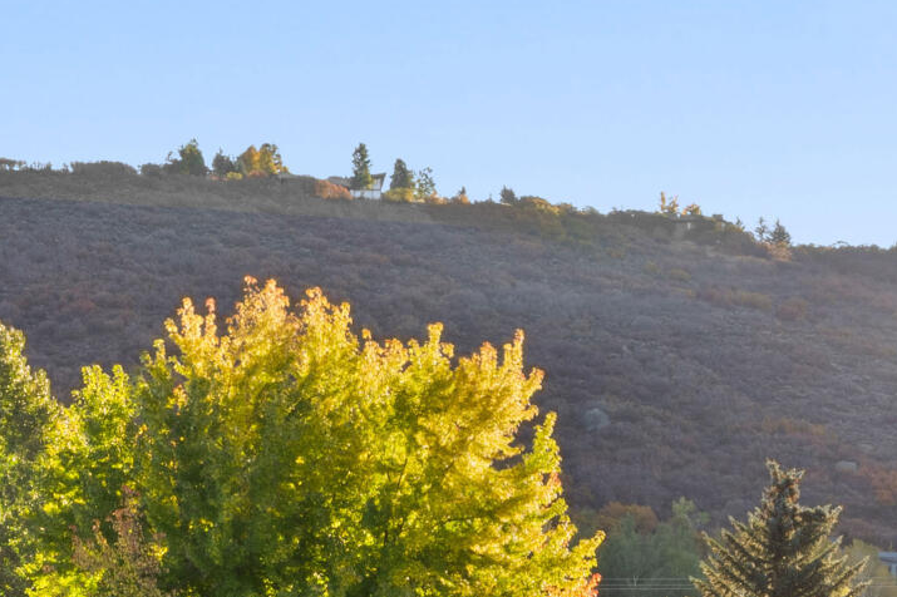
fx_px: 3138
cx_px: -127
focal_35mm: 126
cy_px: 196
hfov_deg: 15.8
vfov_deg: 10.9
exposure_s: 1/20
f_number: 16
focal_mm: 30
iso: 100
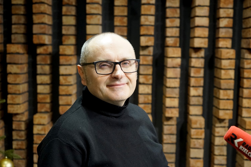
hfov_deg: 41.9
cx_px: 126
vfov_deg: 28.6
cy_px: 84
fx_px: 328
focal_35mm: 47
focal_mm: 47
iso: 4000
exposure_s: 1/160
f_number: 4
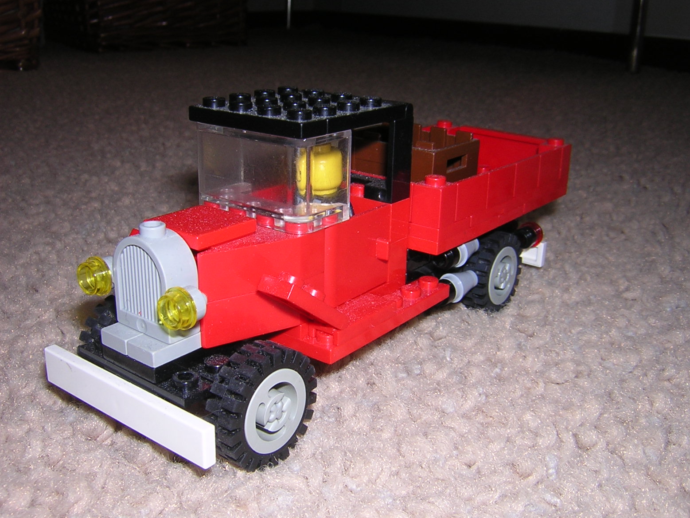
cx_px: 347
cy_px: 261
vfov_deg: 38.7
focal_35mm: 37
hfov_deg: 50.1
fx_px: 738
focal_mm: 4.7
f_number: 5.2
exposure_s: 1/60.1
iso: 100
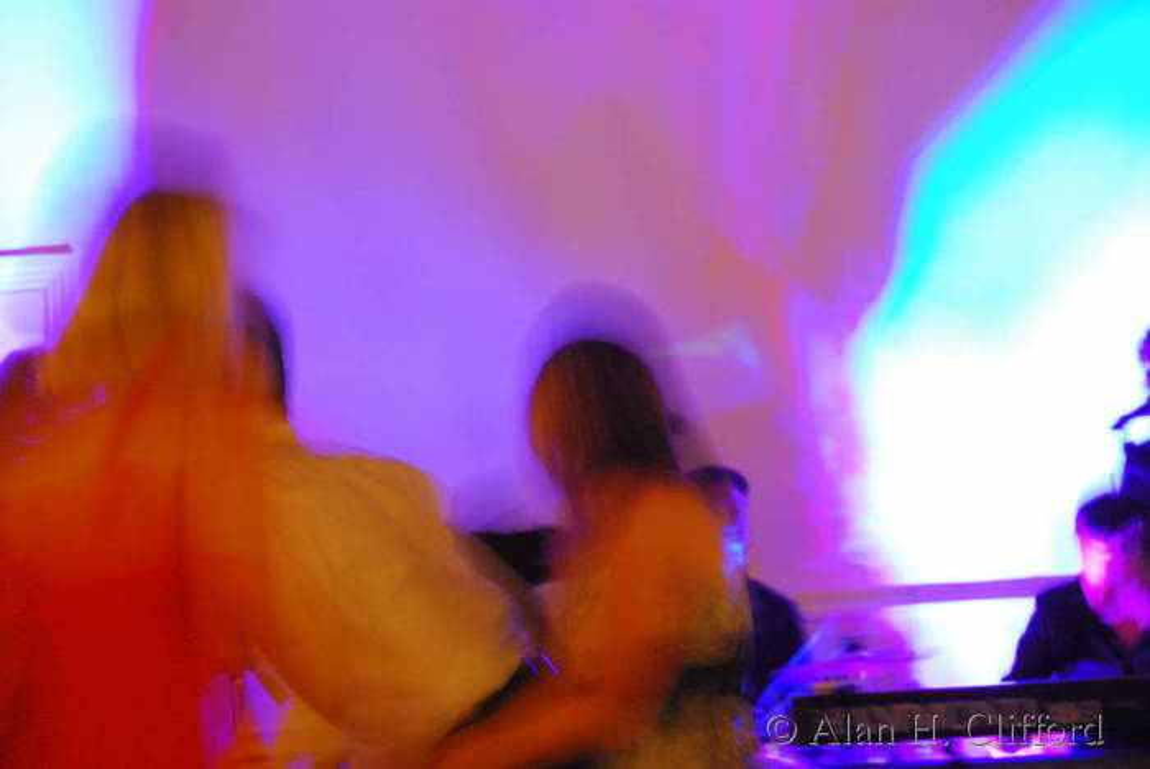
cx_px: 575
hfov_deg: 12.2
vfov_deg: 8.2
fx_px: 5371
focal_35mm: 168
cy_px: 384
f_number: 5.6
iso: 1600
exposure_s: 1/2
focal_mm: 112
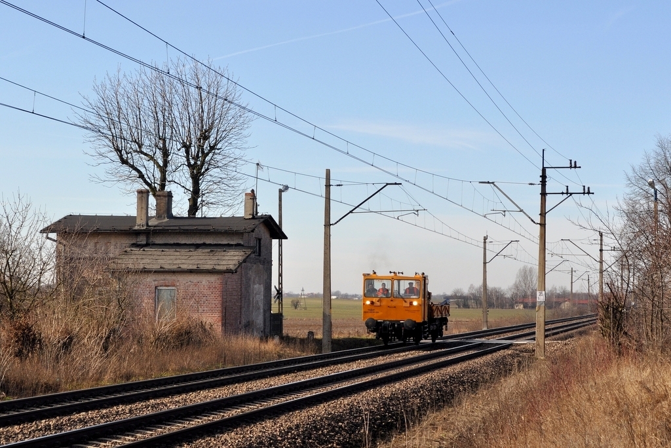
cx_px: 336
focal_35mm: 78
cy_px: 224
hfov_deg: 26.0
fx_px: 1455
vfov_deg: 17.5
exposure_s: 1/320
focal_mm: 52
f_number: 9
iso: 200
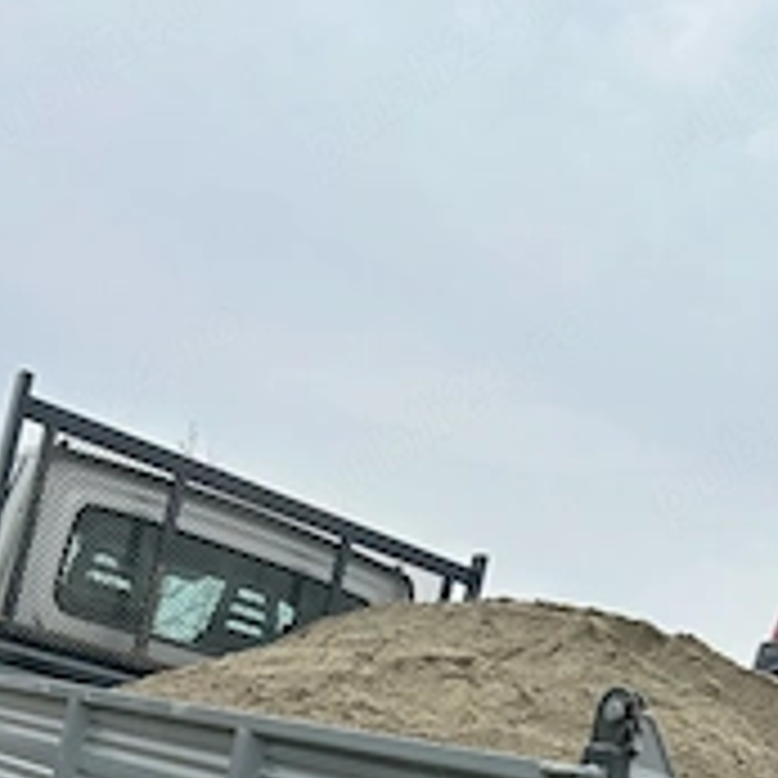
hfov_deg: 31.9
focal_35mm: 53
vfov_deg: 29.6
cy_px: 818
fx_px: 1348
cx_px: 535
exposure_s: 1/1311
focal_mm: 5.7
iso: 50
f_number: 1.5
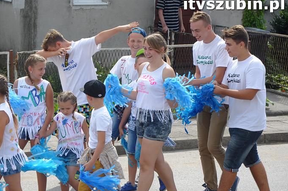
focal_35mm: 132
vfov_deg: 10.4
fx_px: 1055
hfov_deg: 15.5
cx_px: 118
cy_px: 104
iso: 640
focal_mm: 70
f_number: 8
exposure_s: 1/1000
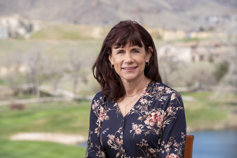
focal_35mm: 190
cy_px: 79
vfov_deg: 7.2
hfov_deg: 10.8
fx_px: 1251
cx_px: 118
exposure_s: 1/200
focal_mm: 190
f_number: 9
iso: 200
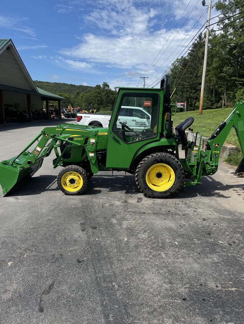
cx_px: 127
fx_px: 253
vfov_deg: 65.3
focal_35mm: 27
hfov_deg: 51.4
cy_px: 168
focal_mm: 6.76
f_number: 1.78
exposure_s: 1/4310
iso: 80
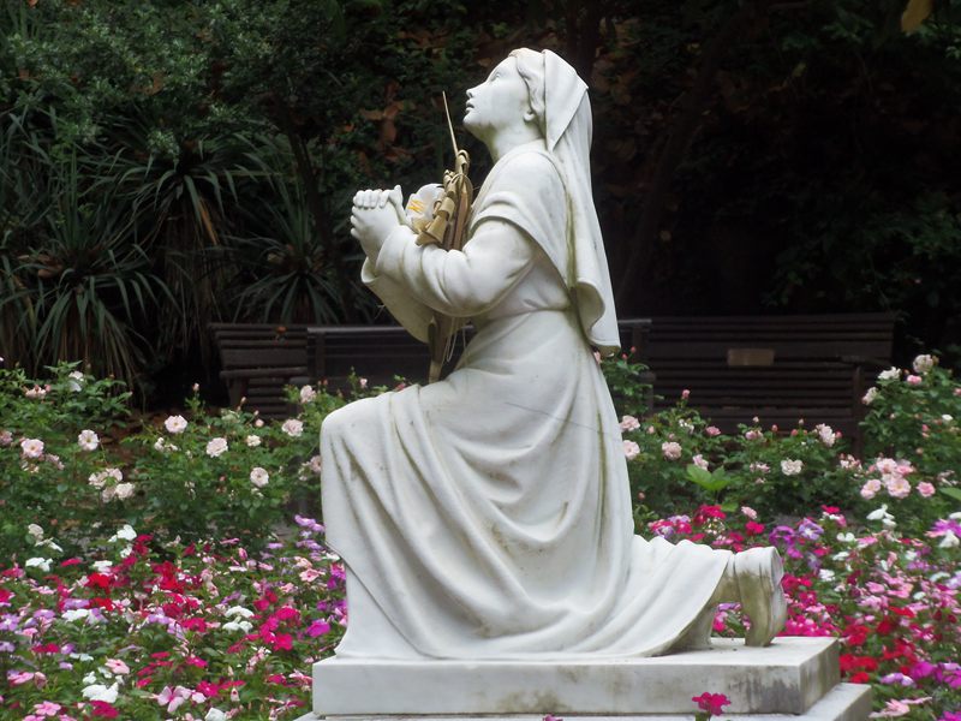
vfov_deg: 10.6
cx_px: 480
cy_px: 360
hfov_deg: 14.1
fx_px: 3887
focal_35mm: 140
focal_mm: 25.3
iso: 125
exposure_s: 1/250
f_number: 5.7
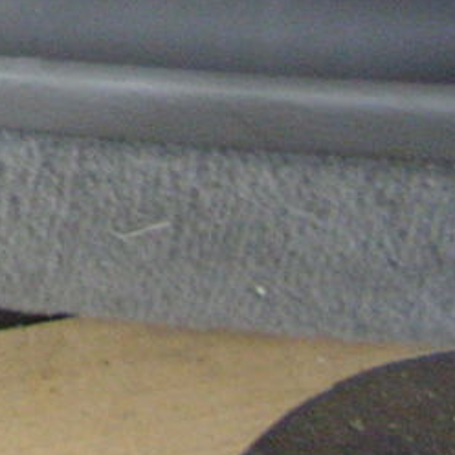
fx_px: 2439
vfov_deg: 10.1
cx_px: -626
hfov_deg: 9.5
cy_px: -358
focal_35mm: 164
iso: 160
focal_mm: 6
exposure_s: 1/2.5
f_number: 3.2
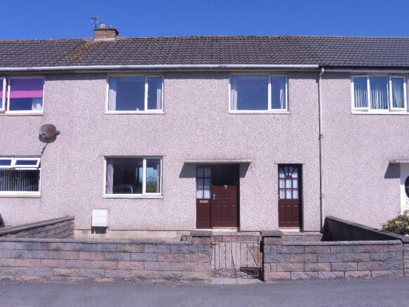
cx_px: 204
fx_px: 402
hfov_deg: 54.0
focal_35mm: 34
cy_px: 154
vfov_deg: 41.8
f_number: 5
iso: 100
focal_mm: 6.1
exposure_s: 1/1000
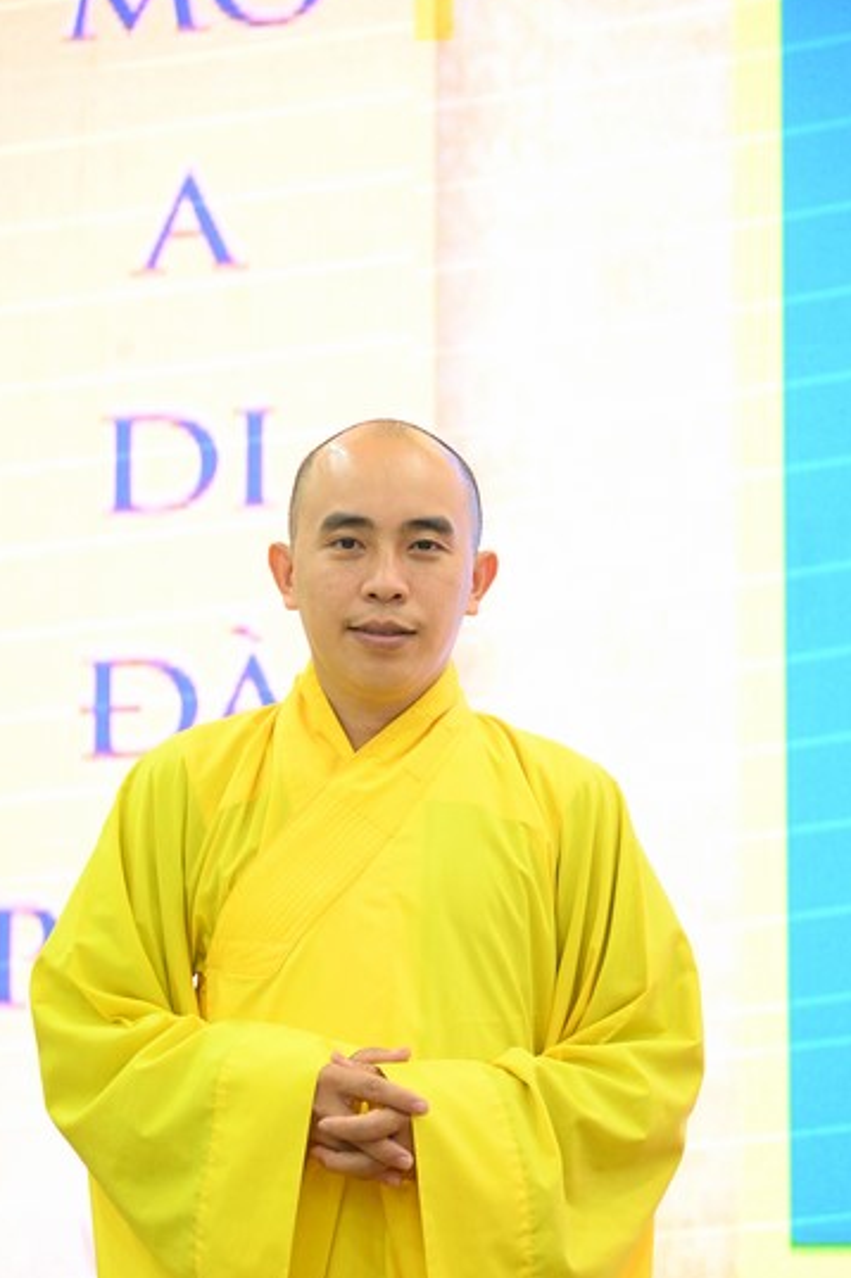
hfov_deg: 9.5
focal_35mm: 145
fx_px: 5148
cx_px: 459
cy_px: 698
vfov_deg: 14.2
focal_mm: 120
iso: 5000
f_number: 4
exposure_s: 1/160
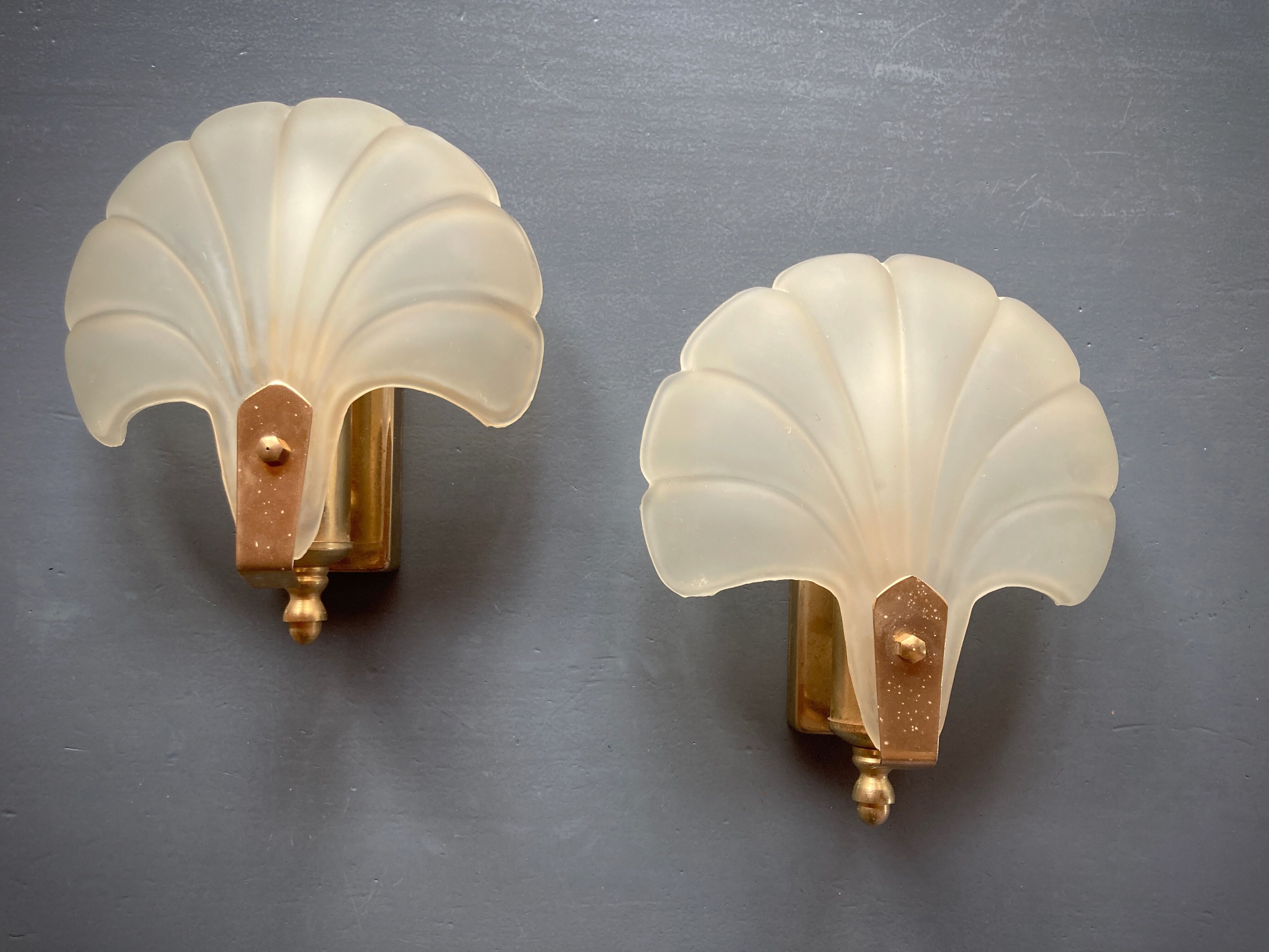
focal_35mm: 28
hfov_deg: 63.4
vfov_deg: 49.7
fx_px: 1026
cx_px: 634
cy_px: 476
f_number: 1.8
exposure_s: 1/79
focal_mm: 3.99
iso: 80
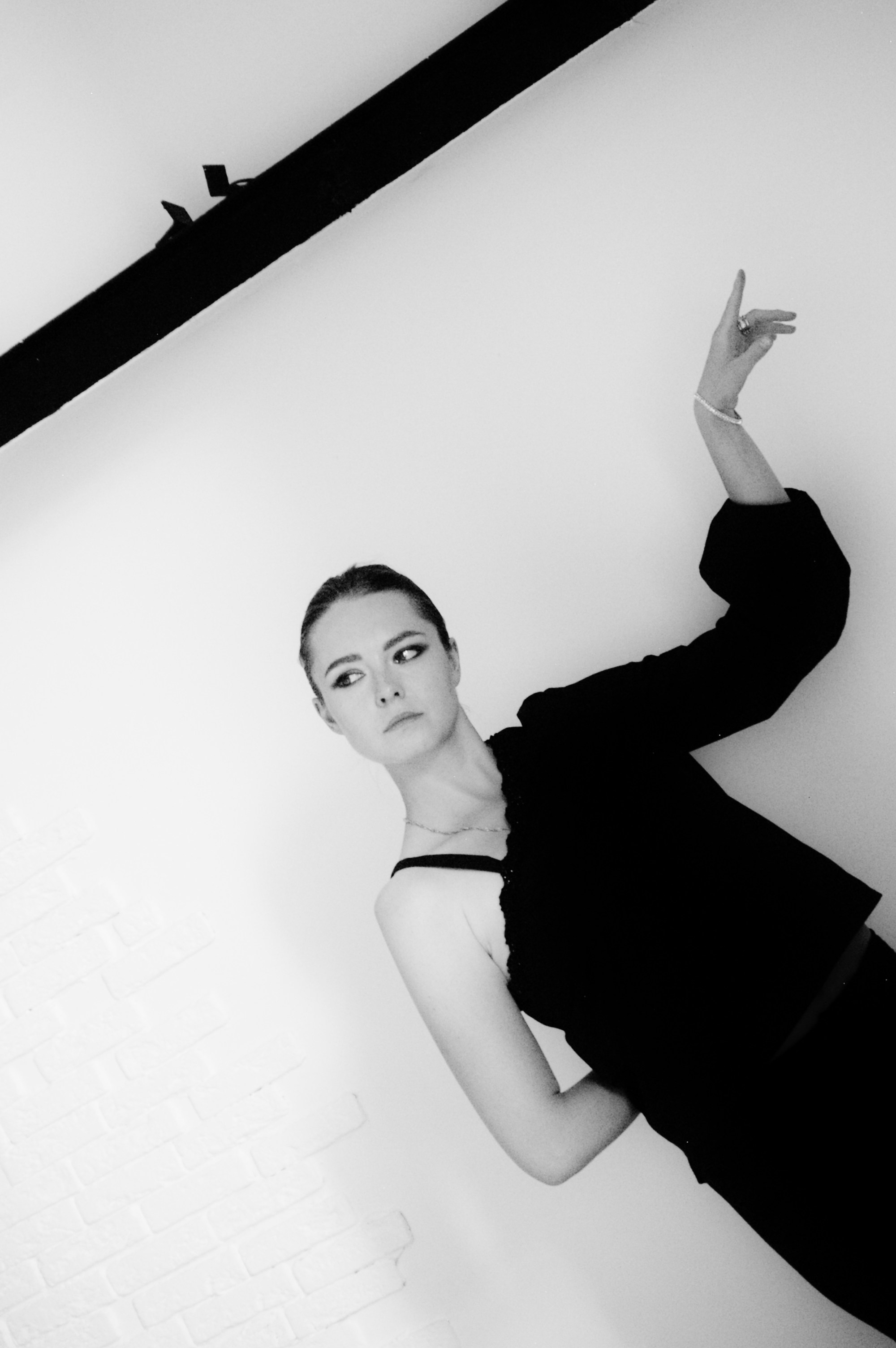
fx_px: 3534
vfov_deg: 21.6
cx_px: 448
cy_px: 674
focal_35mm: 94
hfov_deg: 14.4
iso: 3200
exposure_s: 1/180
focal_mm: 63
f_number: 4.5
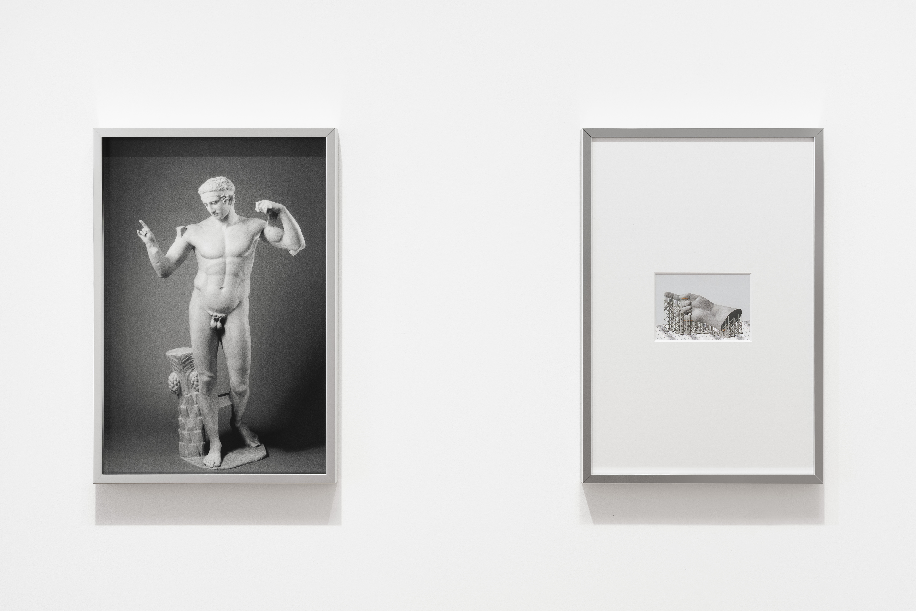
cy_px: 306
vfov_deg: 28.1
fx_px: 1221
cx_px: 458
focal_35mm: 48
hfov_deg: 41.1
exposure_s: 1
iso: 100
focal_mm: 48
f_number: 11
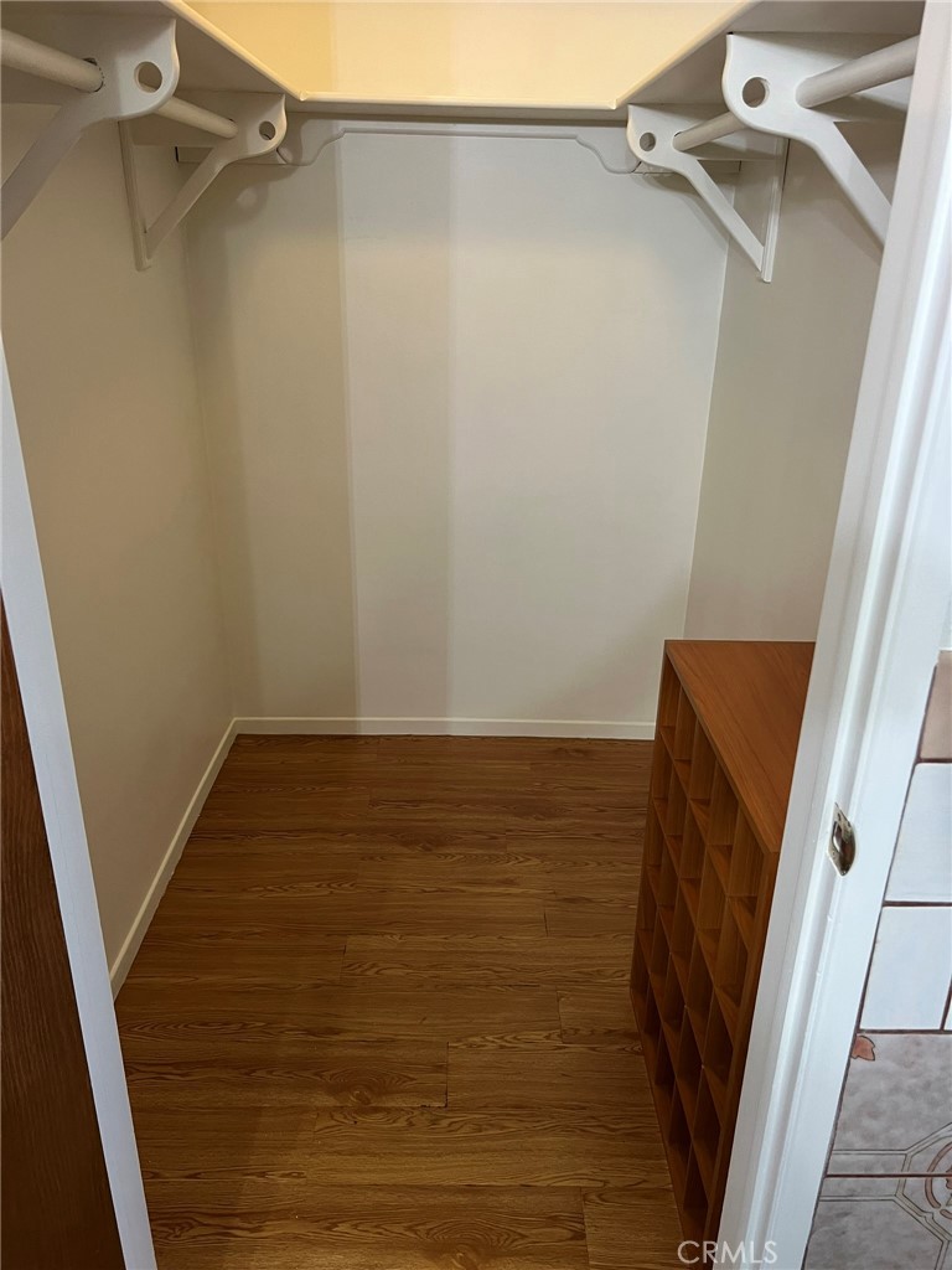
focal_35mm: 26
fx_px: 953
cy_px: 635
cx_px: 476
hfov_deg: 53.1
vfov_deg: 67.3
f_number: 1.5
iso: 160
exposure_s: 1/60
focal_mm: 5.7
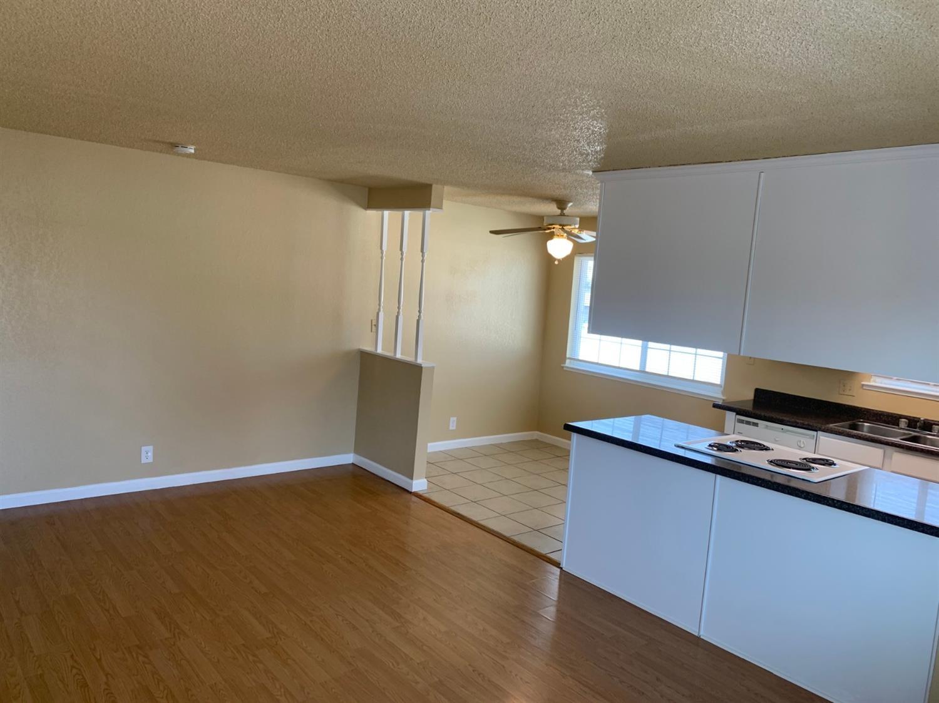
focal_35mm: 26
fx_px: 705
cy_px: 352
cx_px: 470
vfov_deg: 53.0
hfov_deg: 67.3
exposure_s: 1/120
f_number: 1.8
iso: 100
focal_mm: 4.25
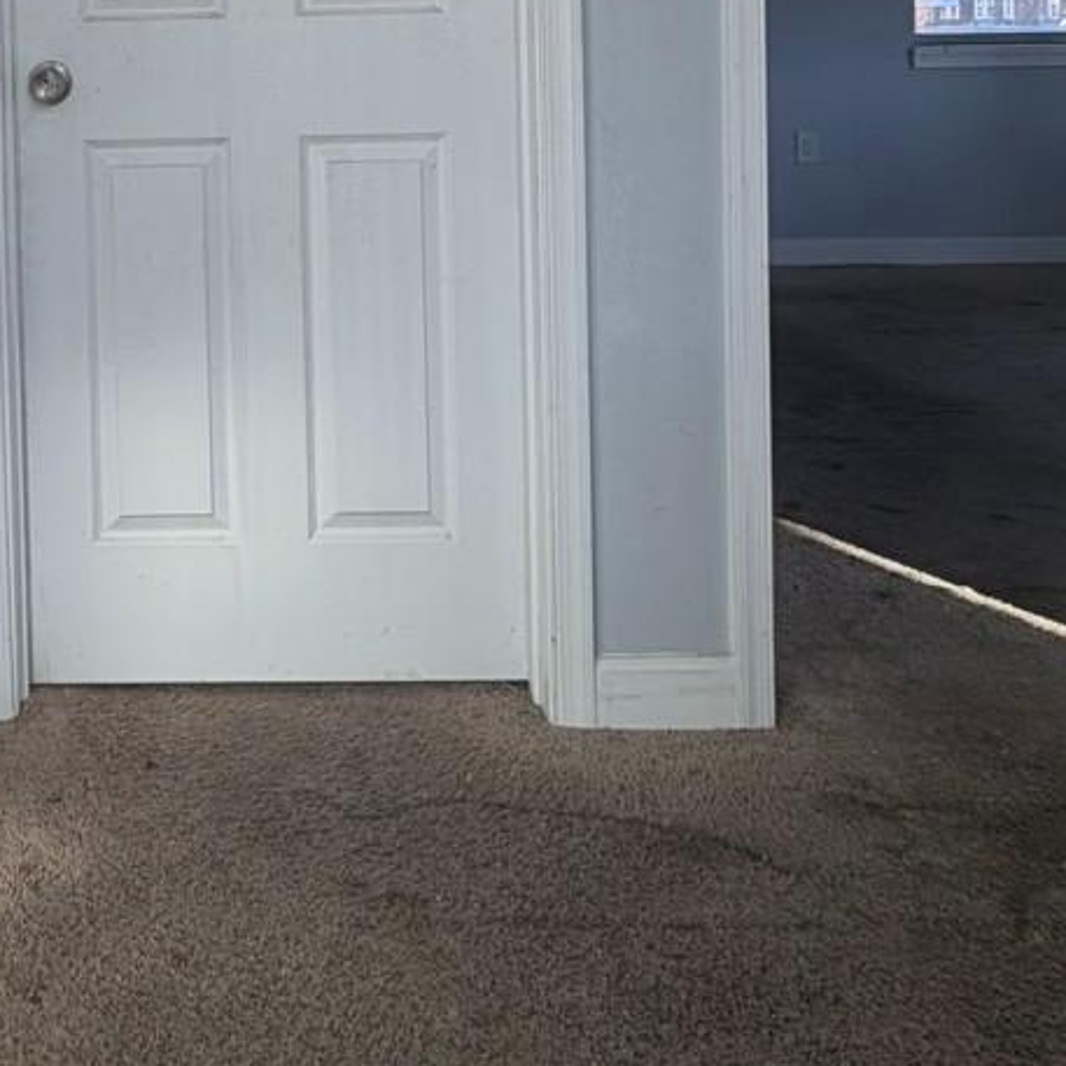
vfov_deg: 38.8
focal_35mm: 39
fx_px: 1359
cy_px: 44
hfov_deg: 40.2
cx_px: 147
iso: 40
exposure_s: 1/207
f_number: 2.2
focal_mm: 2.22
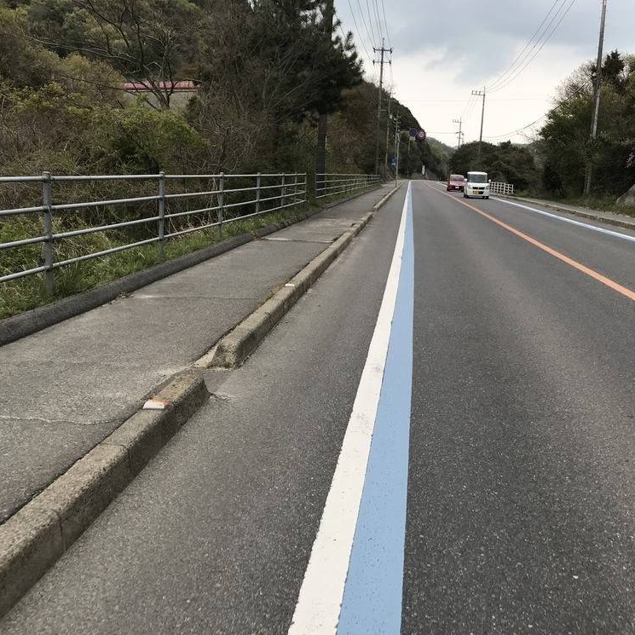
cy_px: 311
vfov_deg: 48.4
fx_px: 706
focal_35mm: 34
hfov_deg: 48.1
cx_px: 387
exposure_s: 1/460
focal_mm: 3.99
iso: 20
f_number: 1.8
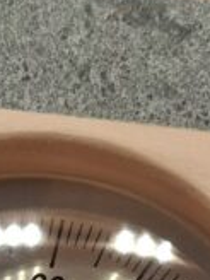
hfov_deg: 13.1
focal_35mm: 112
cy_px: 454
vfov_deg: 15.7
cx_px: 27
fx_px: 906
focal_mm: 5.54
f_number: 1.8
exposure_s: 1/33
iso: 400
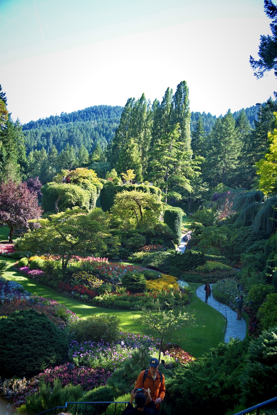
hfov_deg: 37.9
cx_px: 138
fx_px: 404
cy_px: 208
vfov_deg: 54.4
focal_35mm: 35
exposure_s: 1/80
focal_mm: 35
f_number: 4.5
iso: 100
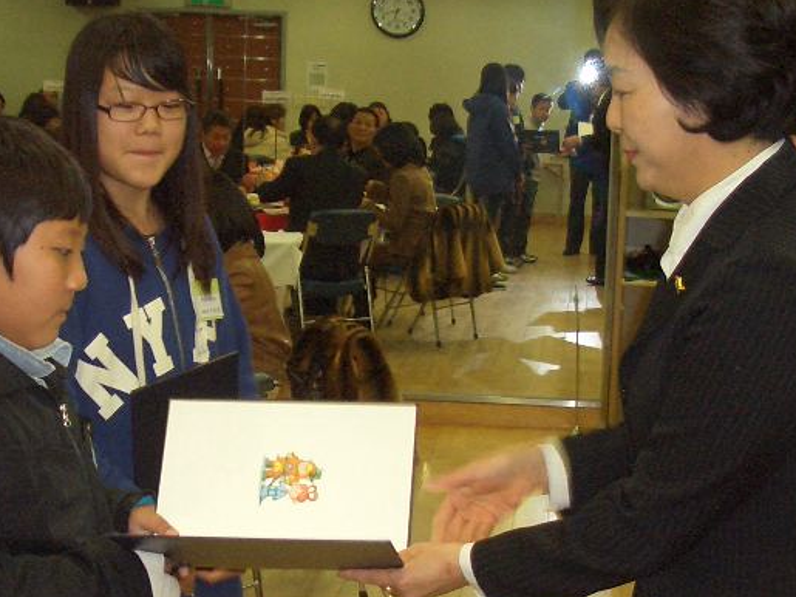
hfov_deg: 22.3
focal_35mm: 87
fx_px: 2000
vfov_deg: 16.9
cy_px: 390
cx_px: 216
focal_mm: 5.8
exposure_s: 1/60
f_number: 2.6
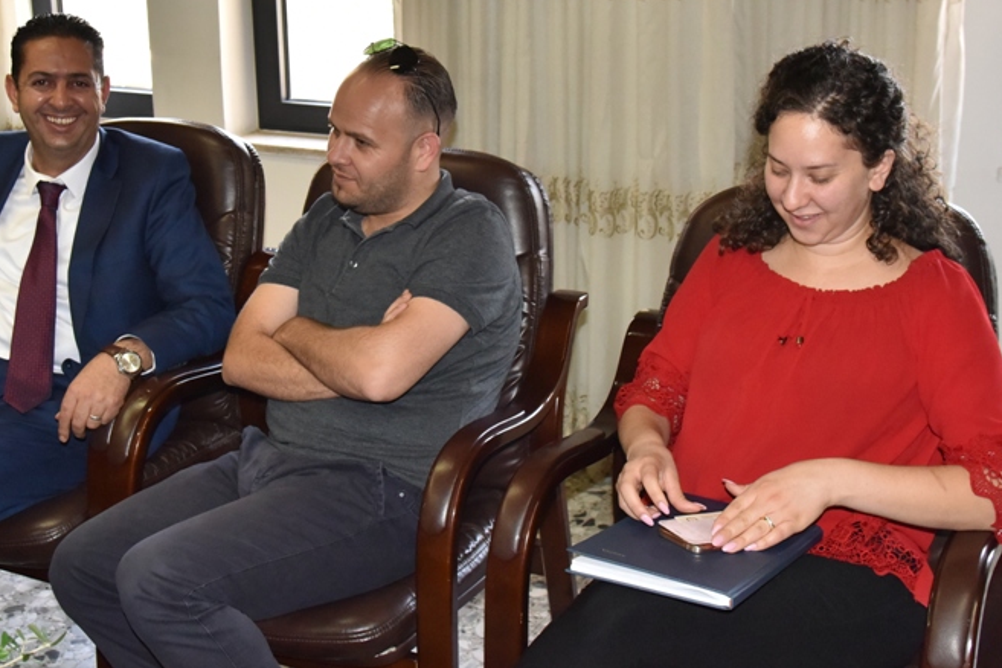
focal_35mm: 53
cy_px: 236
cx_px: 409
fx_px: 1475
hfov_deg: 37.4
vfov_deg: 25.4
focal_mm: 34
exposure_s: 1/250
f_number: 6.3
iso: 2500
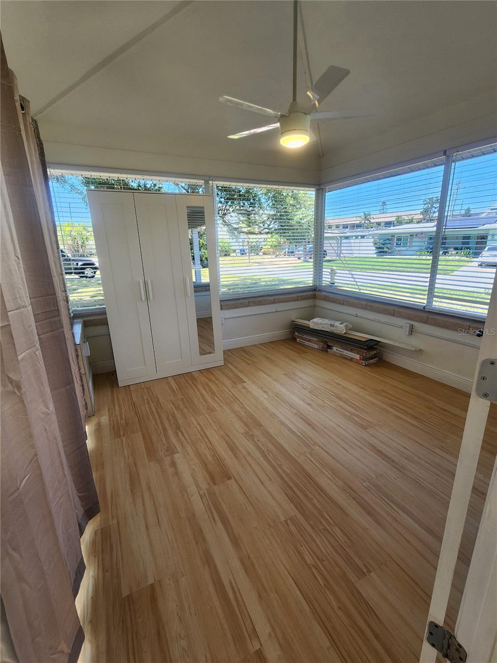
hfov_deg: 89.9
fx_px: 249
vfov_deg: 106.2
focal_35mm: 13
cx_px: 248
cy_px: 332
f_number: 2.2
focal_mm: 2.2
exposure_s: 1/133
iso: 50
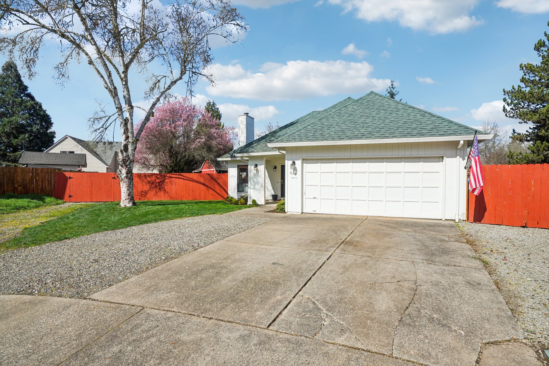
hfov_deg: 90.0
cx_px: 274
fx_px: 274
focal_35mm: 18
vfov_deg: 67.4
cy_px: 183
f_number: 8
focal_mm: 18
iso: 400
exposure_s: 1/1600
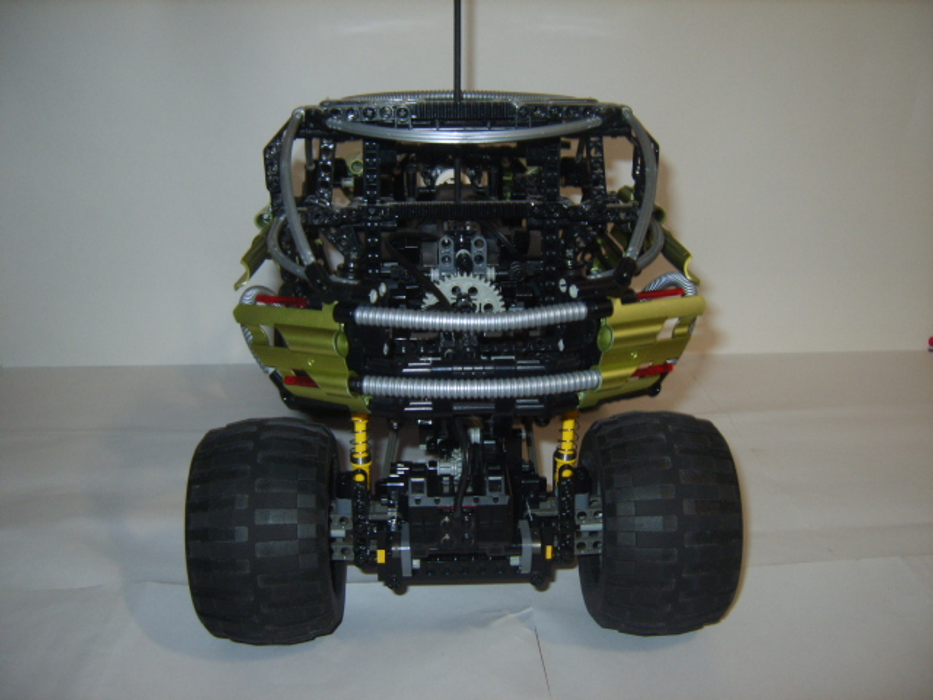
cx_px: 466
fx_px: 943
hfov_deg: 52.6
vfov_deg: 40.7
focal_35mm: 35
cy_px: 350
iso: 100
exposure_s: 1/30
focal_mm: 7.4
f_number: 2.8
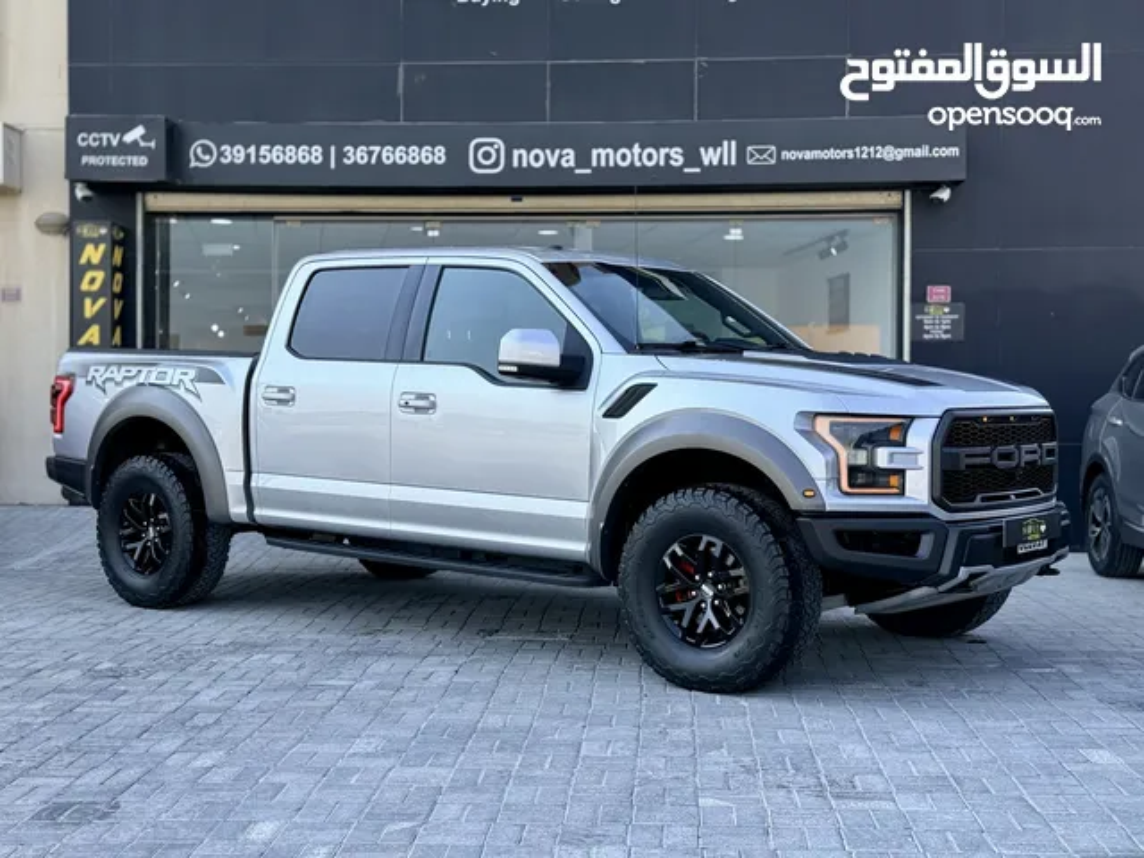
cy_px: 429
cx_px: 572
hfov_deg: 39.7
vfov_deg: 30.3
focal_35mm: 48
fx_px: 1586
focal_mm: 6.76
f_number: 1.78
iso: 80
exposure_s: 1/1795
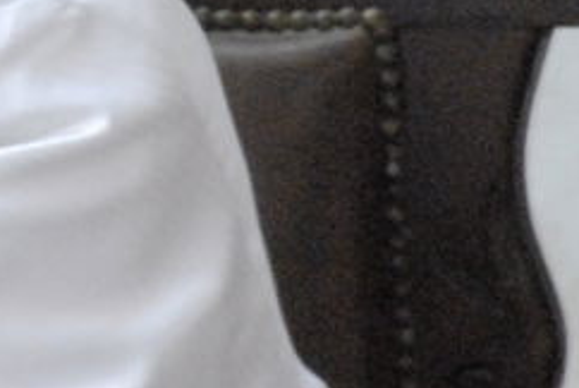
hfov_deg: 2.4
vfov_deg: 1.6
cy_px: -152
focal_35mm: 866
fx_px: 13945
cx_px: -900
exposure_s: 1/25
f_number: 9
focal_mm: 100
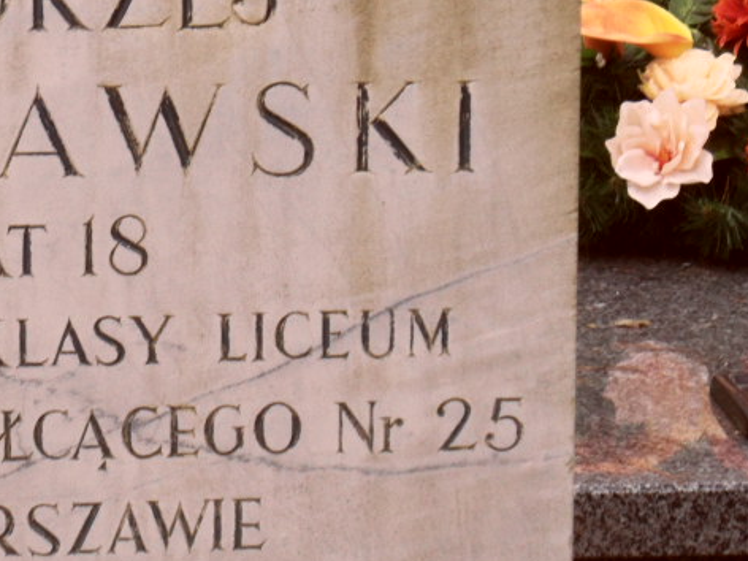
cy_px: 239
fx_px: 4689
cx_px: 70
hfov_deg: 9.1
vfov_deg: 6.8
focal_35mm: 217
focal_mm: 16.3
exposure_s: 1/45
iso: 160
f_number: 4.4
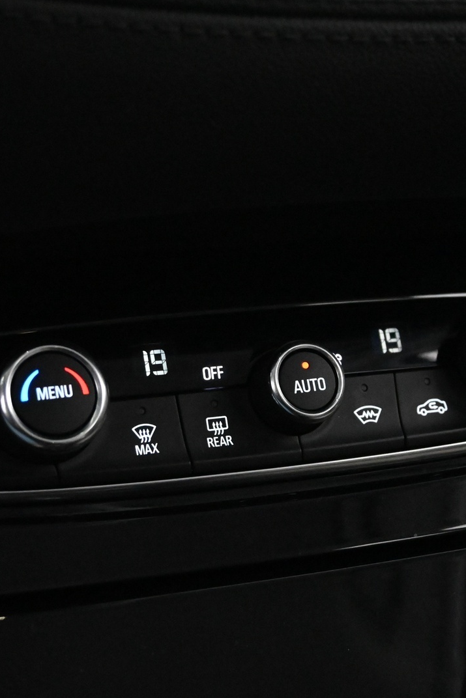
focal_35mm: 71
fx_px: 1385
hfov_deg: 19.1
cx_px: 248
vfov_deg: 28.3
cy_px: 349
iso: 10000
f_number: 5
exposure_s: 1/50
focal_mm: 31.5
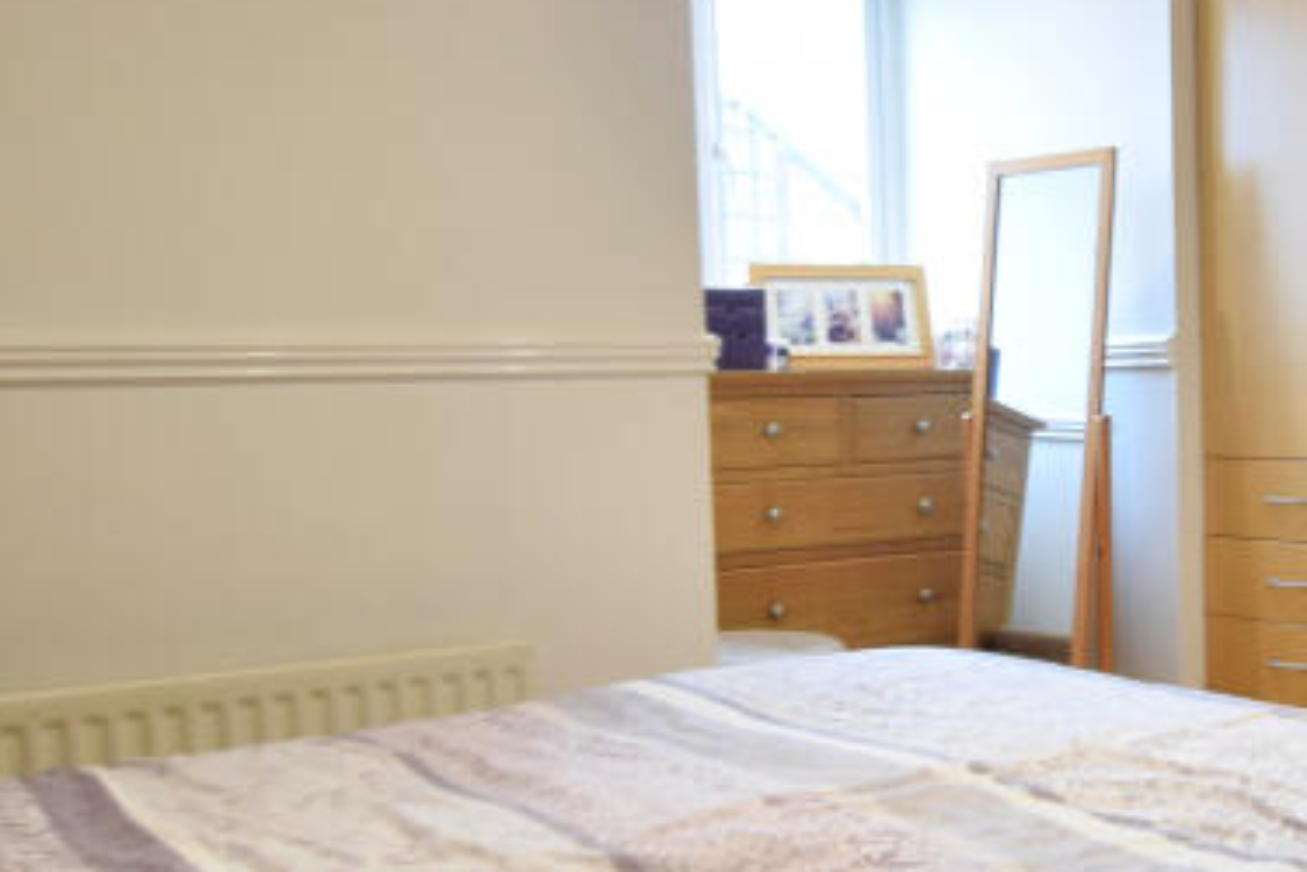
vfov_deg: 32.6
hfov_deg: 45.5
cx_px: 1000
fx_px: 1488
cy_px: 497
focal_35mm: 41
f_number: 3.5
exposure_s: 1/15
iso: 200
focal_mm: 10
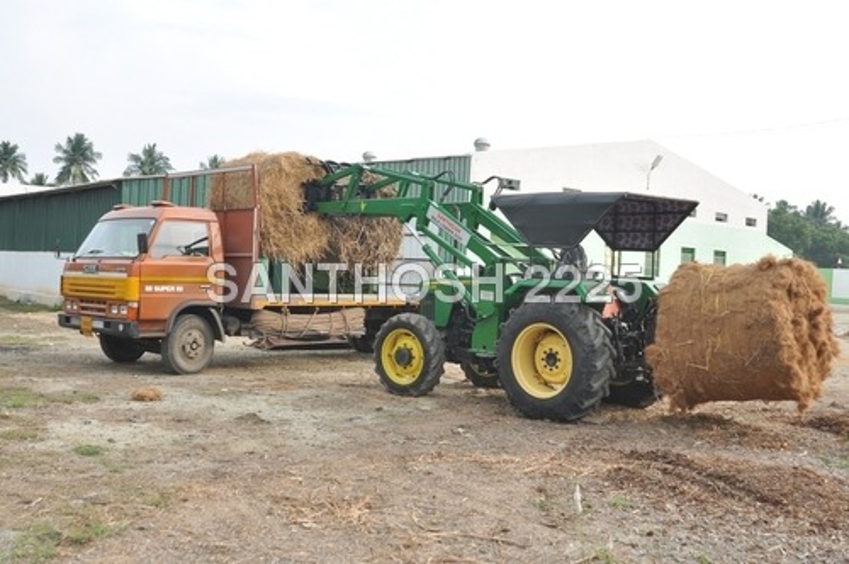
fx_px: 848
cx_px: 424
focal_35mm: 36
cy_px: 282
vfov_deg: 36.8
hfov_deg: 53.2
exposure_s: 1/125
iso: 200
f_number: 6.3
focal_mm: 24
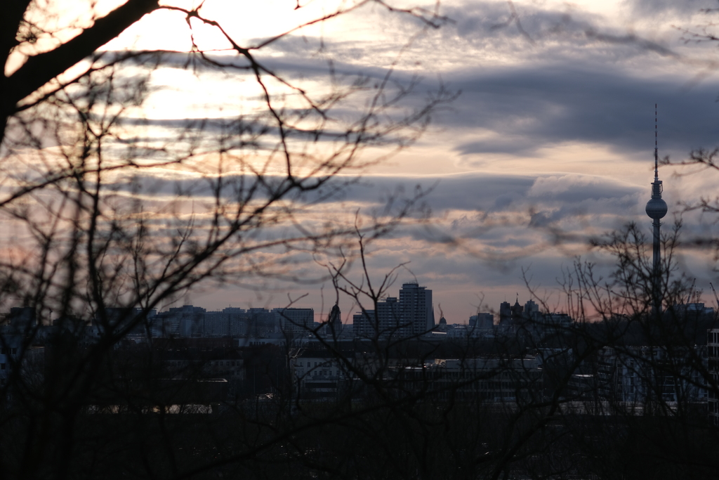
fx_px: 2557
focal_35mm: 128
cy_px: 240
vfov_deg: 10.7
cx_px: 360
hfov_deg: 16.0
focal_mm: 85
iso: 160
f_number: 4
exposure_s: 1/1000
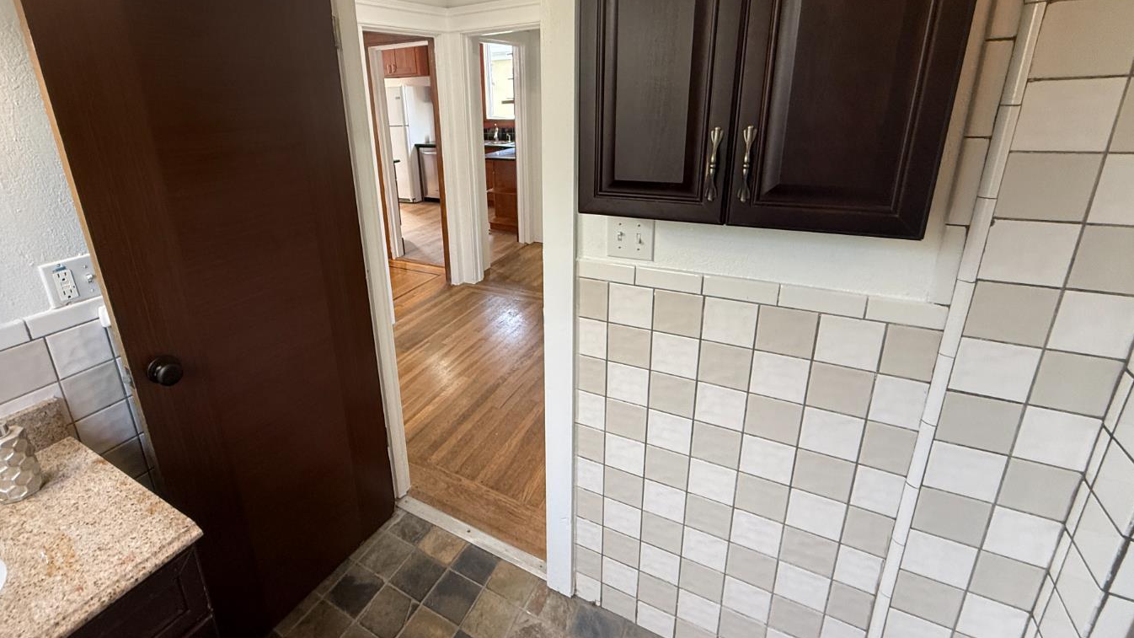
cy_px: 251
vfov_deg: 63.3
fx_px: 511
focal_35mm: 17
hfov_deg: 95.5
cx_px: 504
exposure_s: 1/120
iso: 320
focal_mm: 2.22
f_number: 2.2
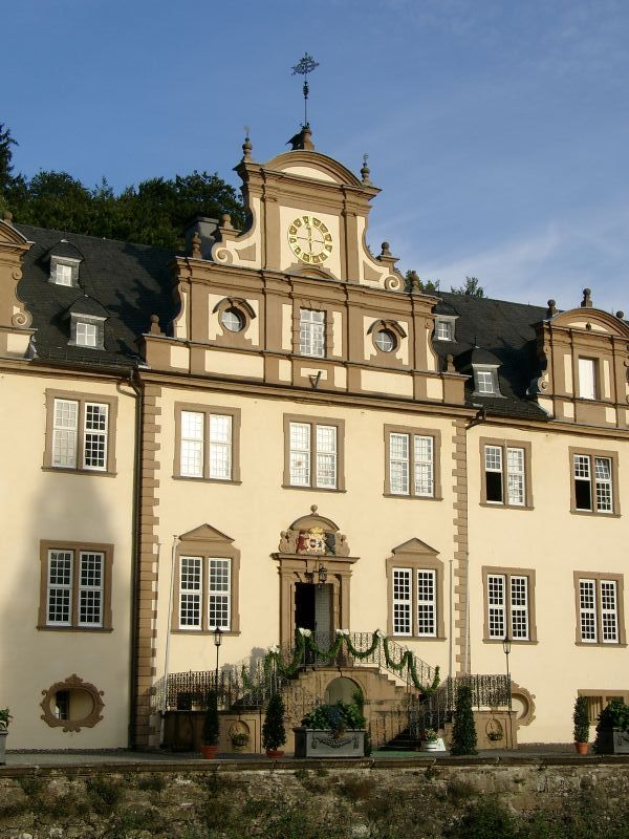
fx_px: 1381
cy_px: 420
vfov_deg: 33.8
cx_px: 314
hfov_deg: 25.7
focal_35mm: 57
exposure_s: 1/641
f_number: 4
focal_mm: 11.76
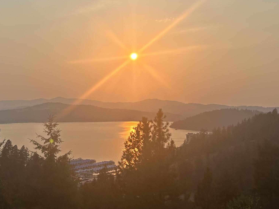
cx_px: 93
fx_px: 419
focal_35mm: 52
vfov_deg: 28.0
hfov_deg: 36.4
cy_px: 98
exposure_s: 1/5076
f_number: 1.5
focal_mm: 5.7
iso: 50
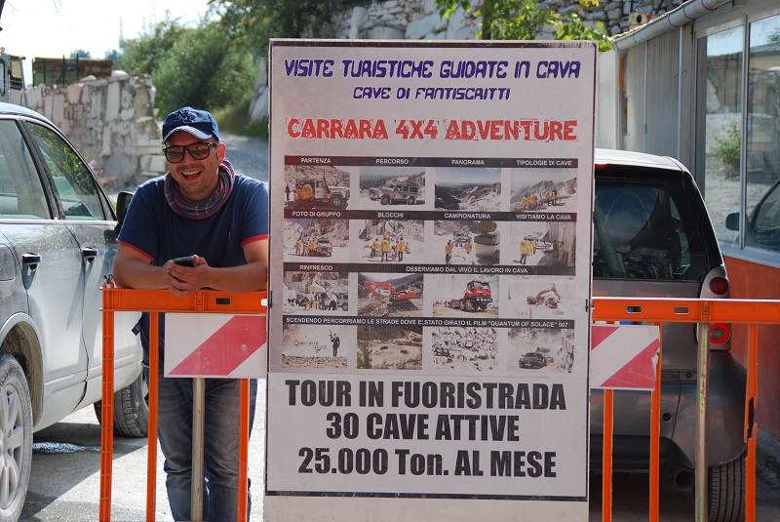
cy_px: 261
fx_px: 2212
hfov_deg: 20.0
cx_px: 390
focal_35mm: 102
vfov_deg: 13.4
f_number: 5.6
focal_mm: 68
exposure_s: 1/500
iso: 160
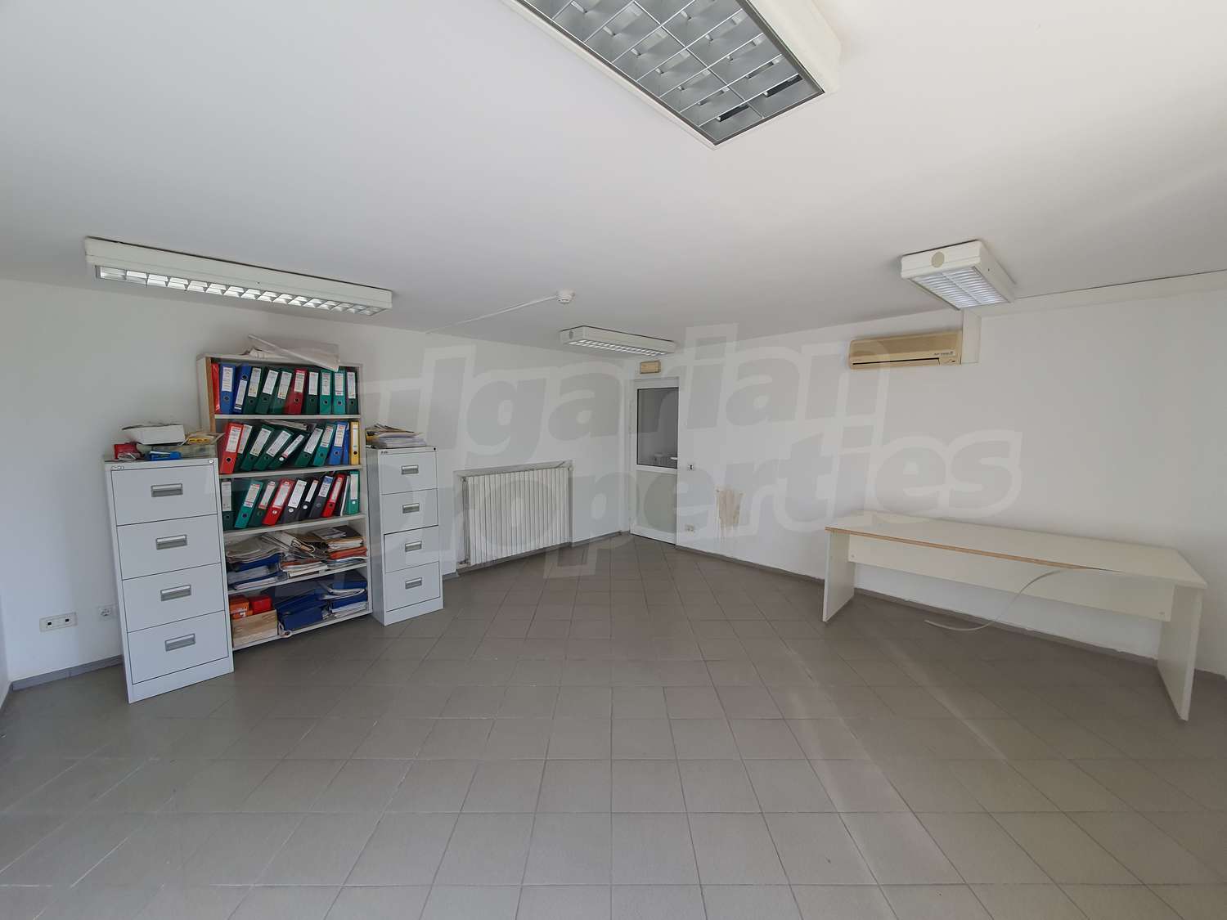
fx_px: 461
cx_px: 614
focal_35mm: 13
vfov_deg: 89.9
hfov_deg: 106.2
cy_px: 460
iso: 50
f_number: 2.2
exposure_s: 1/100
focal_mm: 1.8
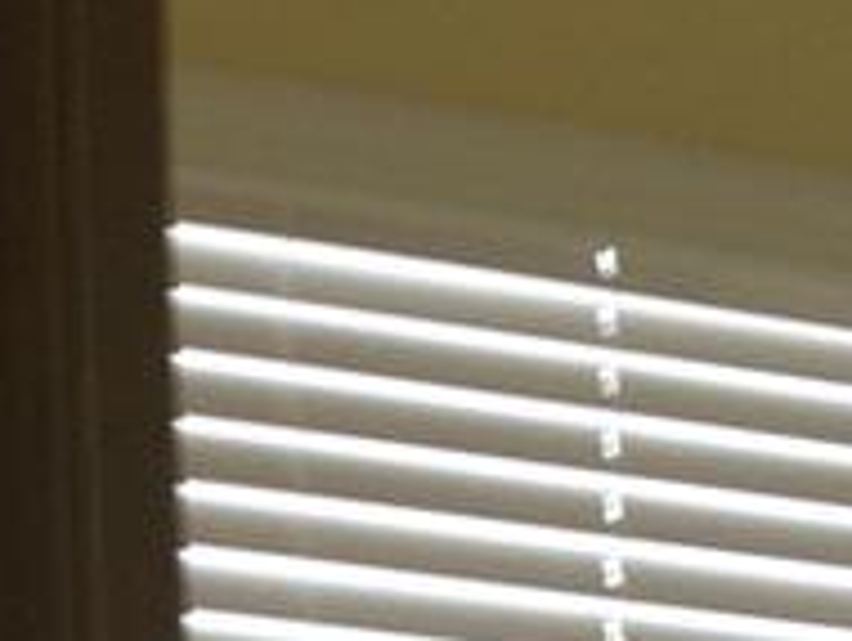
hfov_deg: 8.9
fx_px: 5126
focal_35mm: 208
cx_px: 1803
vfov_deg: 6.1
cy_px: 2461
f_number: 2.4
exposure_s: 1/20
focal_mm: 4.12
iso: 50
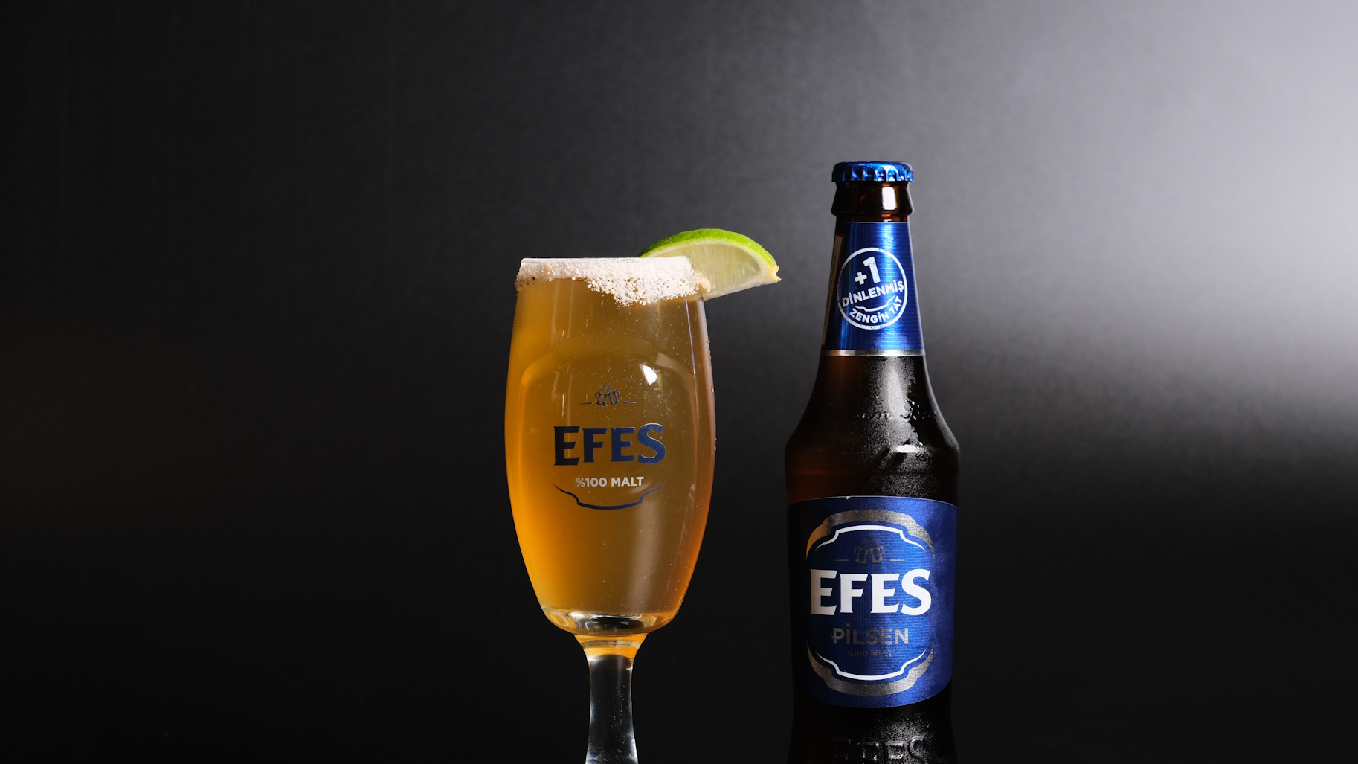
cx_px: 736
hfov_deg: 15.2
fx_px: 5077
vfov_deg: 8.6
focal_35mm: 141
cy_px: 443
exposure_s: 1/30
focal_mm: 80
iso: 640
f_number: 5
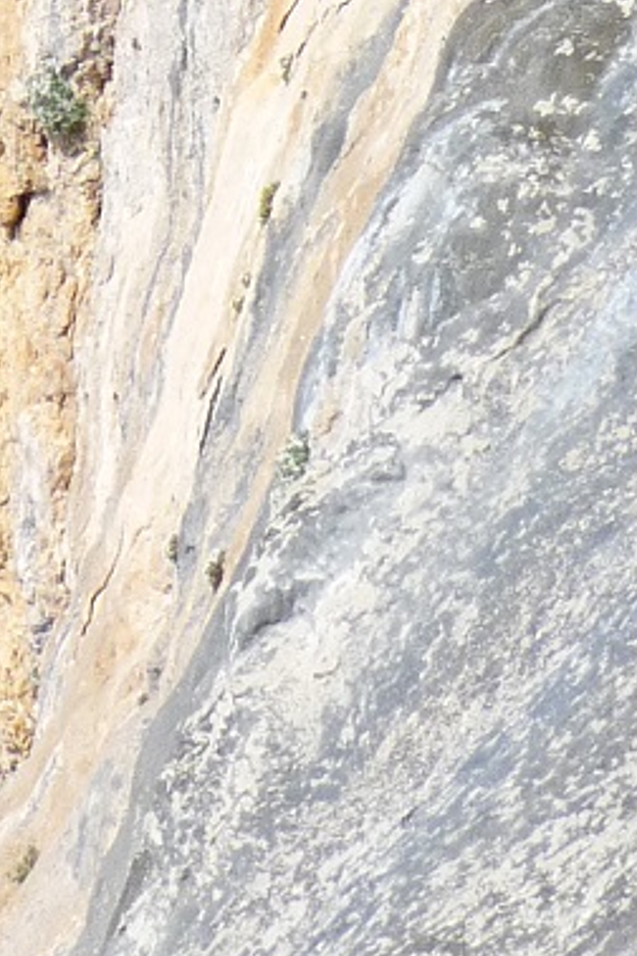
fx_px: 6316
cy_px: -1196
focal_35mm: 238
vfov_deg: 8.1
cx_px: 131
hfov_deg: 5.8
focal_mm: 8.5
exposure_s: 1/320
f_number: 4.2
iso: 100
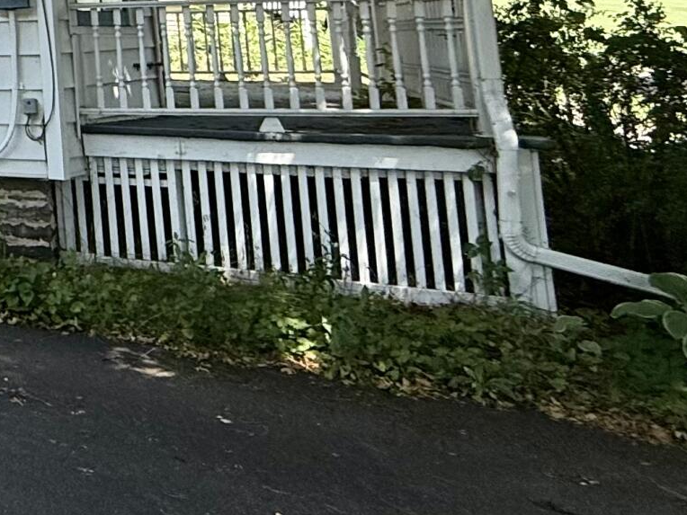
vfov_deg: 24.4
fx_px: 1092
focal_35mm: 55
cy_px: -84
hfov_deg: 23.9
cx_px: -442
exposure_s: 1/901
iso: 64
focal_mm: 2.22
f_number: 2.2
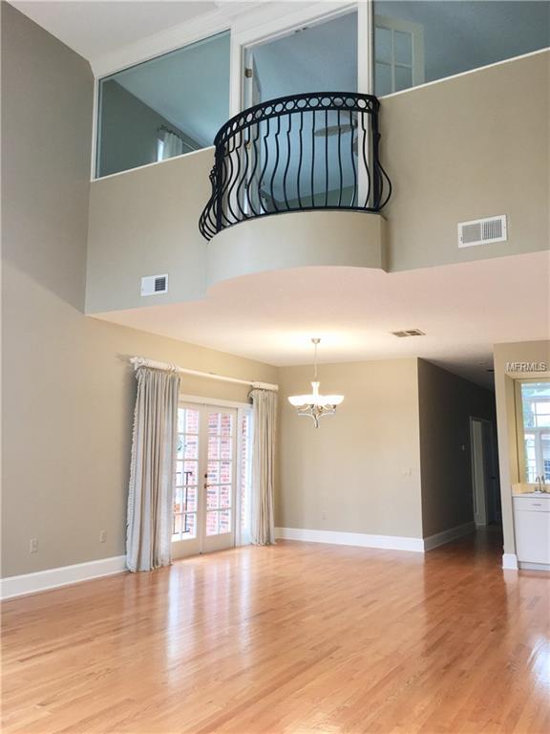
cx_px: 275
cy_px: 367
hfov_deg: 48.2
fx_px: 614
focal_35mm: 29
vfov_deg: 61.7
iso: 32
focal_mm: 4.15
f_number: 2.2
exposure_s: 1/30
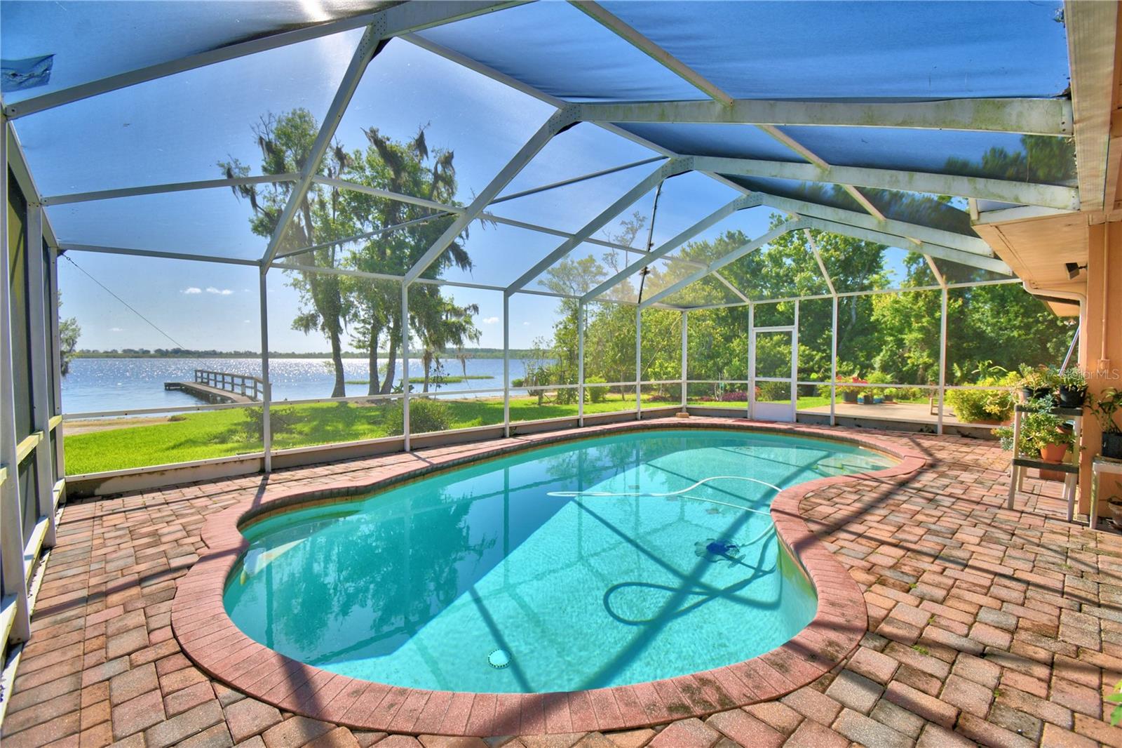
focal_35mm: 15
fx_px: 467
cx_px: 561
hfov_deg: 100.4
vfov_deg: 77.3
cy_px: 374
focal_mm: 10
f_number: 4.5
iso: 100
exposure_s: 1/1250
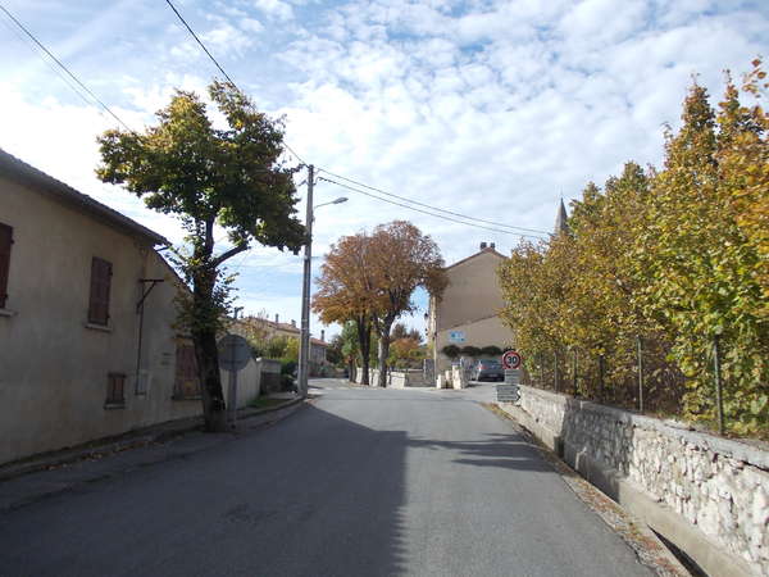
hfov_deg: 63.4
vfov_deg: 49.7
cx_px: 384
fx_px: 622
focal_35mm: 28
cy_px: 288
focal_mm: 4
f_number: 5.4
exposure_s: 1/250
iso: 80
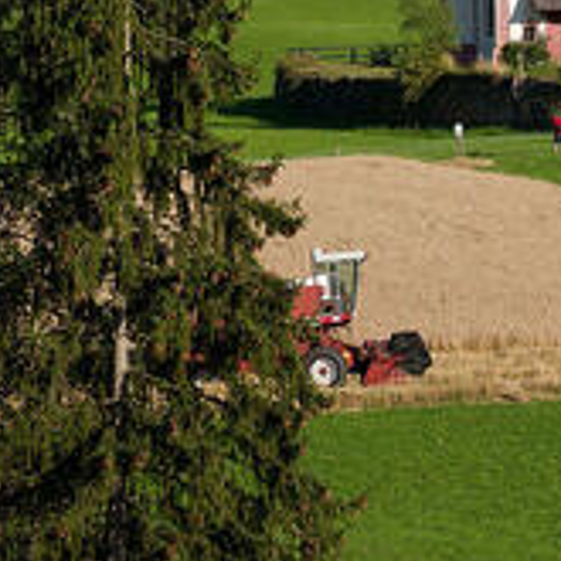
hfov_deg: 3.1
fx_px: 10470
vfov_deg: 3.1
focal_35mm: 571
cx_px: 544
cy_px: -88
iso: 100
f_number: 5.8
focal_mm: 185
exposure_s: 1/500
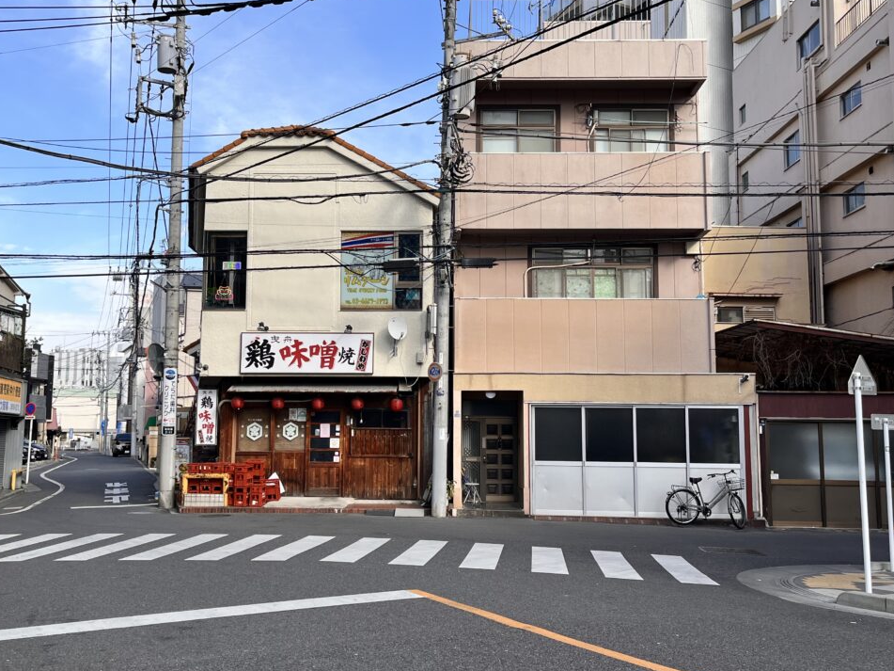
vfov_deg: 40.7
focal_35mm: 35
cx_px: 427
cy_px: 332
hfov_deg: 52.6
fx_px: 904
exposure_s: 1/1721
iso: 50
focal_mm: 5.1
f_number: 1.6
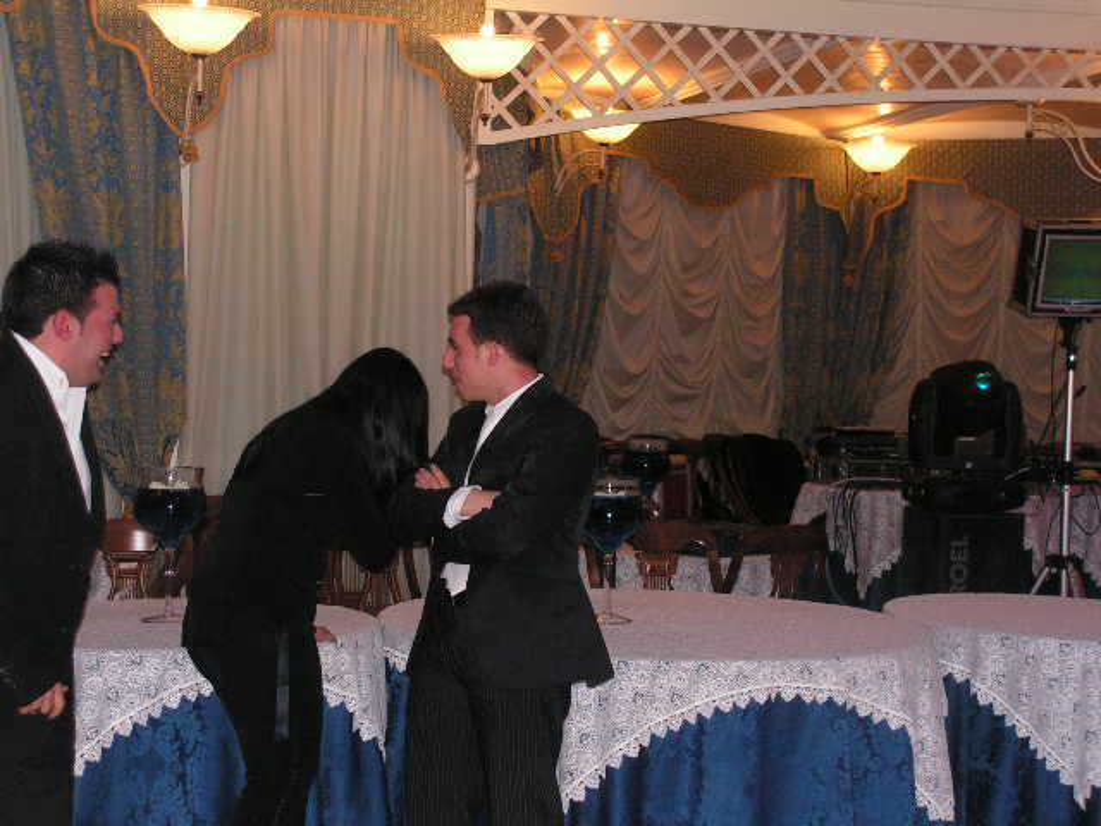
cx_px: 550
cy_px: 413
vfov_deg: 21.6
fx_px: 2163
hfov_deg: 28.6
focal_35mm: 68
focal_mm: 11.4
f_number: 3.3
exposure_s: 1/80
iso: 200
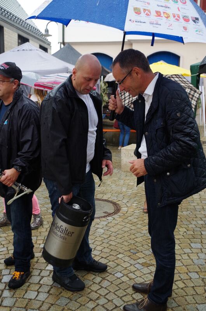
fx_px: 310
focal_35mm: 36
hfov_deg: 36.7
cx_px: 103
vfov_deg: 53.2
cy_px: 156
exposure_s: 1/50
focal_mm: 24.38
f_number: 4
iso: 800
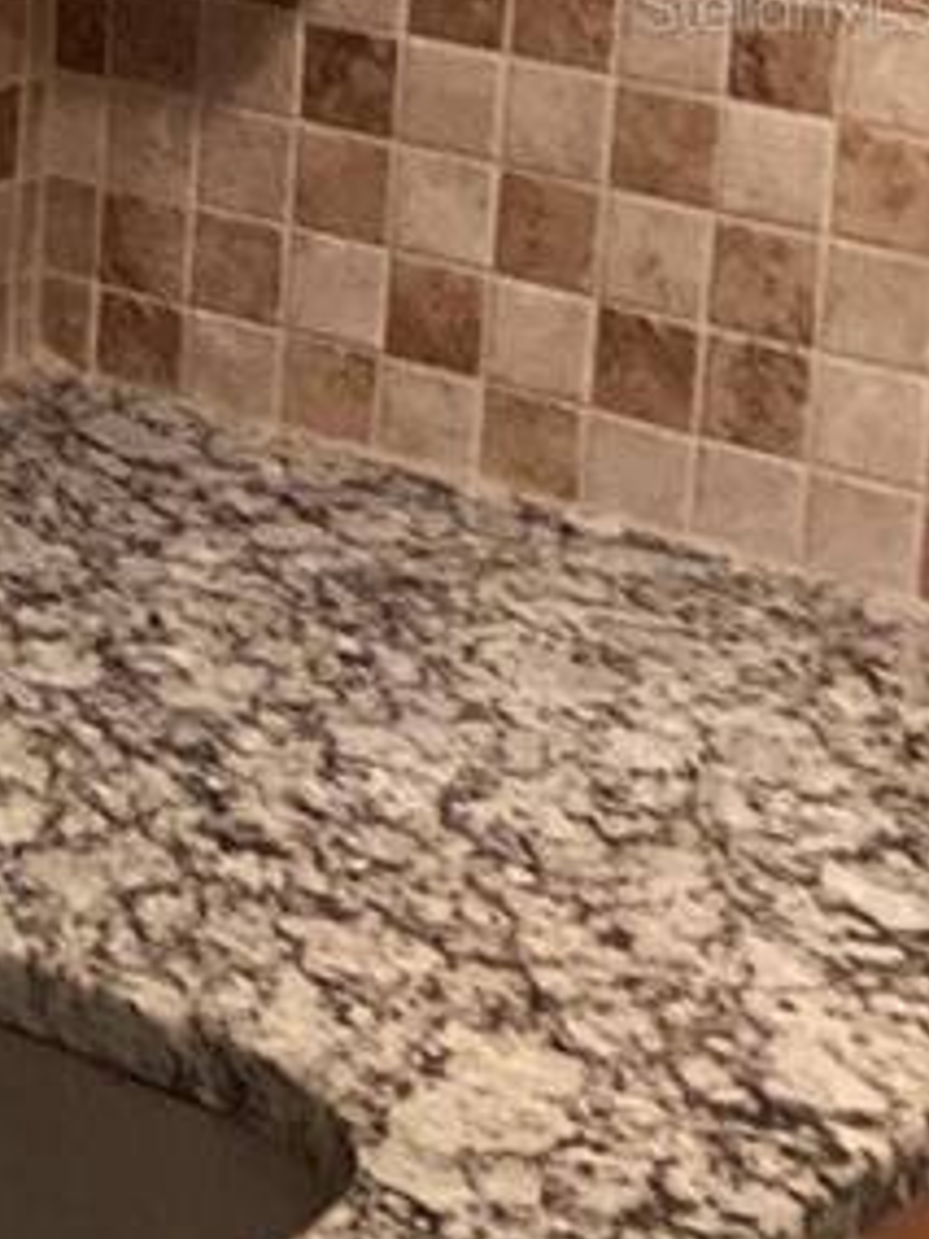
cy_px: 4
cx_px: -1012
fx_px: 4688
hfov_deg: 10.3
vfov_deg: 14.8
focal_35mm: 131
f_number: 2.4
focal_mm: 3.3
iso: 320
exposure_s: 1/40
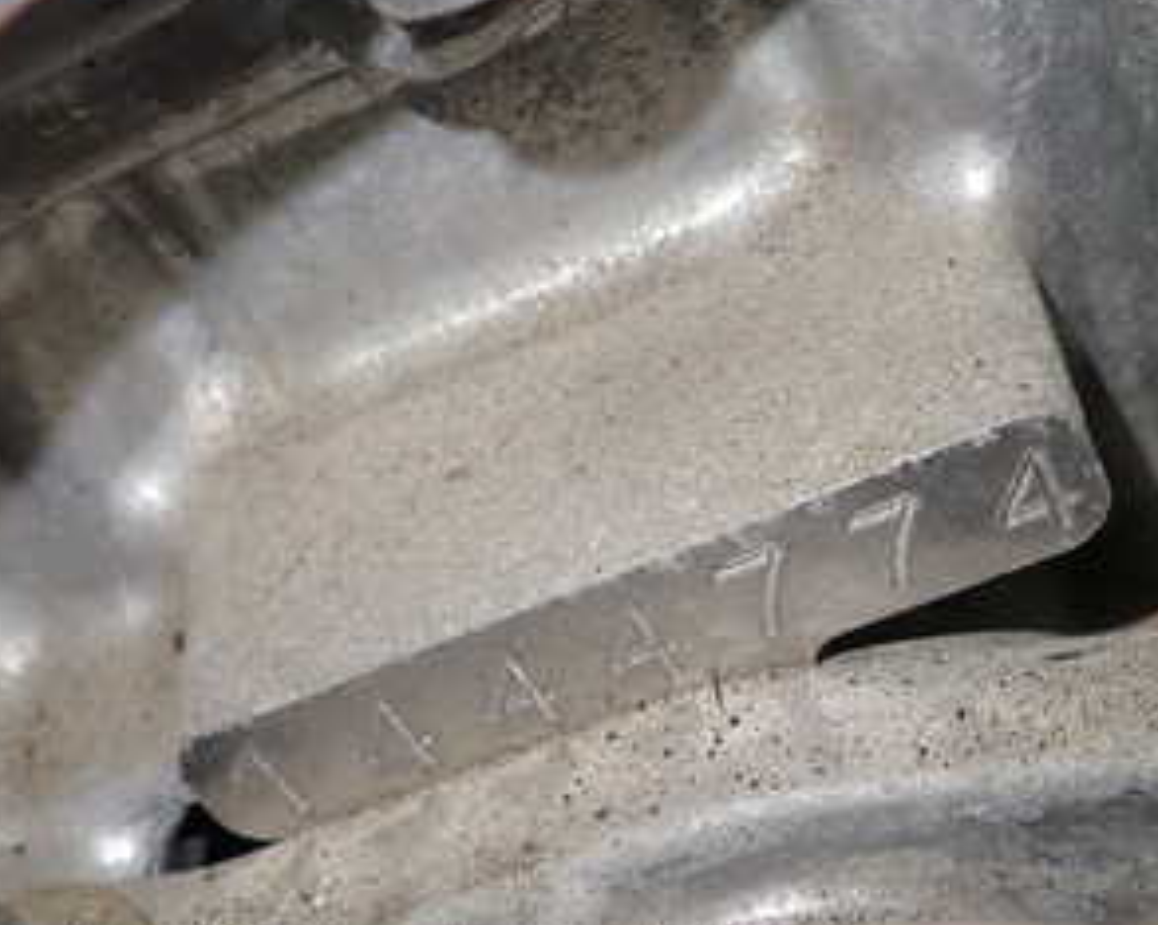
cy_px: 514
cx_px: 648
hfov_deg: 33.6
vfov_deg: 27.1
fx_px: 1918
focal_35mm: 56
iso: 200
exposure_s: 1/60
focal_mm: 5.05
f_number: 2.2
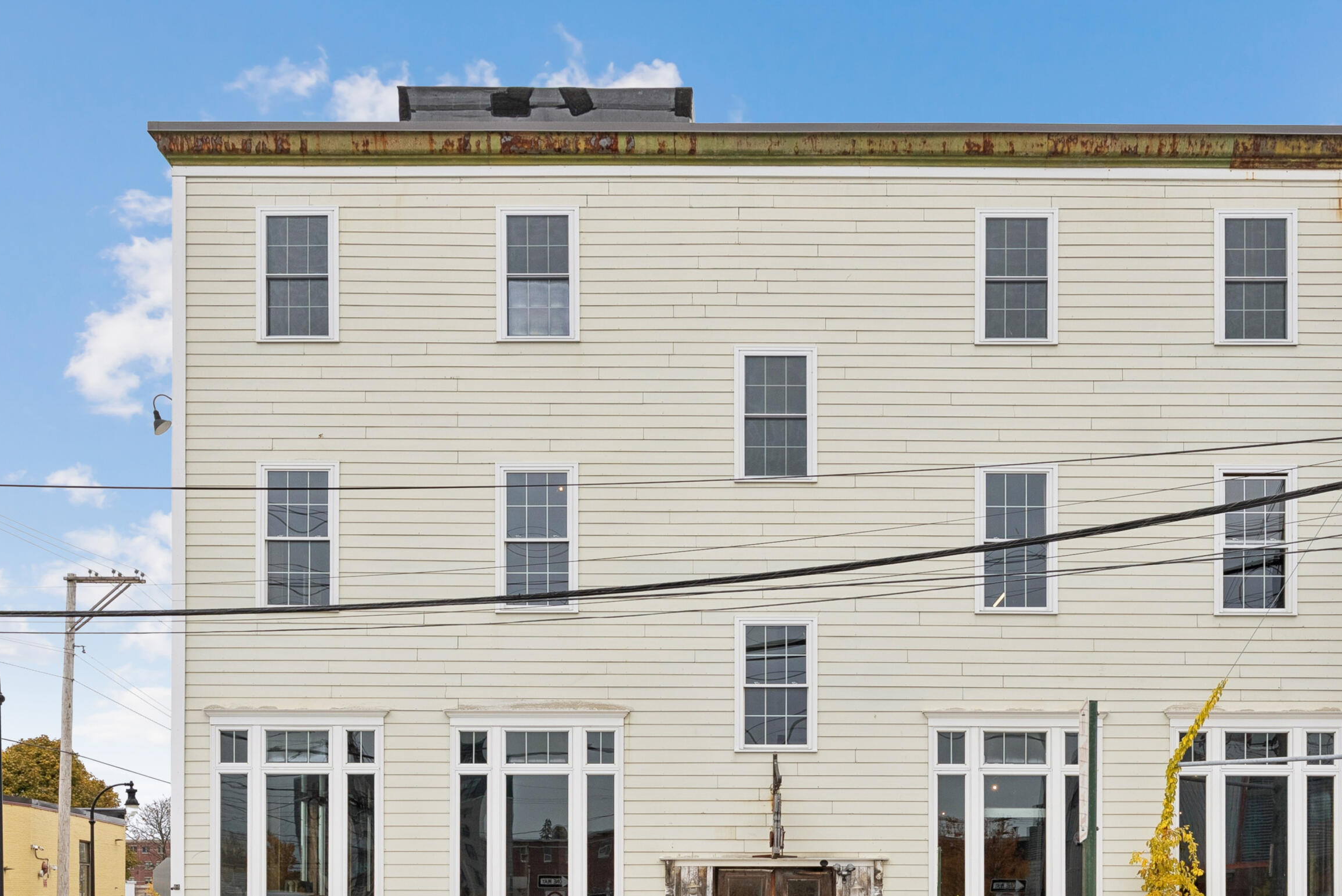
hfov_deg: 53.3
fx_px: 1329
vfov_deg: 37.1
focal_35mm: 36
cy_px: 553
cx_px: 787
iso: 250
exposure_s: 1/500
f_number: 7.1
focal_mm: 27.5
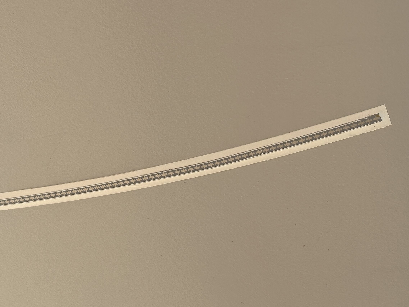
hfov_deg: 39.7
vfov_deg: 30.3
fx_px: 567
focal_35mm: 48
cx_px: 204
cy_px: 154
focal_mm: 6.86
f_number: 1.78
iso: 64
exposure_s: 1/1145
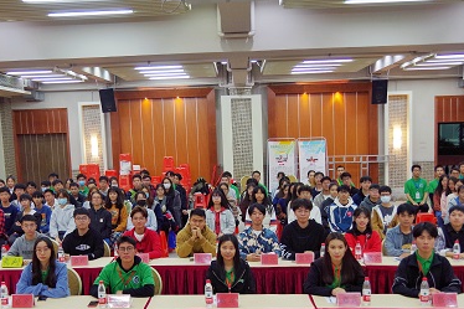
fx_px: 618
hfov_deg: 41.0
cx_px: 275
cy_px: 181
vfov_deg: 28.0
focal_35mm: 48
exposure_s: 1/40
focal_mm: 24
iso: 800
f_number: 4
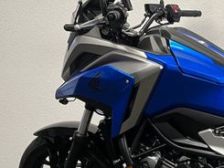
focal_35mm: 68
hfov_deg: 26.0
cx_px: 256
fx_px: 440
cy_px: 132
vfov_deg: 21.4
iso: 80
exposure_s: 1/50
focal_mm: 5.1
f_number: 1.6
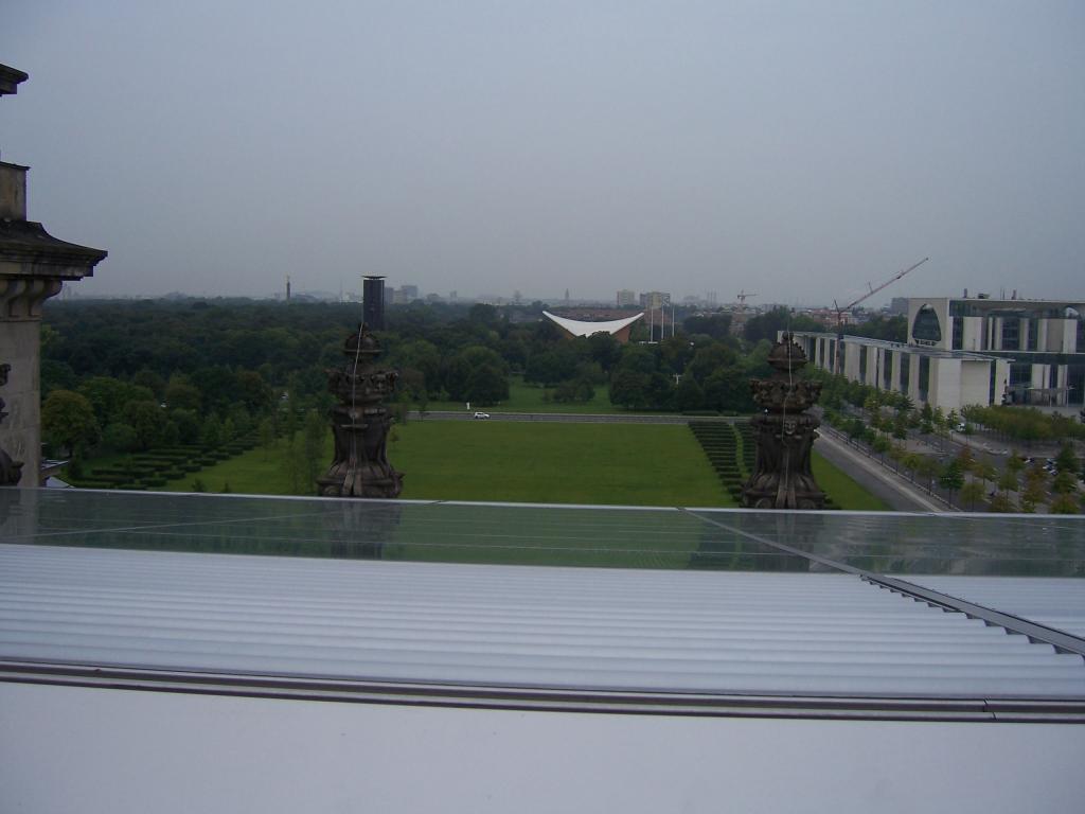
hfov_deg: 51.4
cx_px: 542
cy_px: 407
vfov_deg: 39.7
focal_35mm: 36
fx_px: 1128
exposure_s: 1/1000
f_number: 3
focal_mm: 6
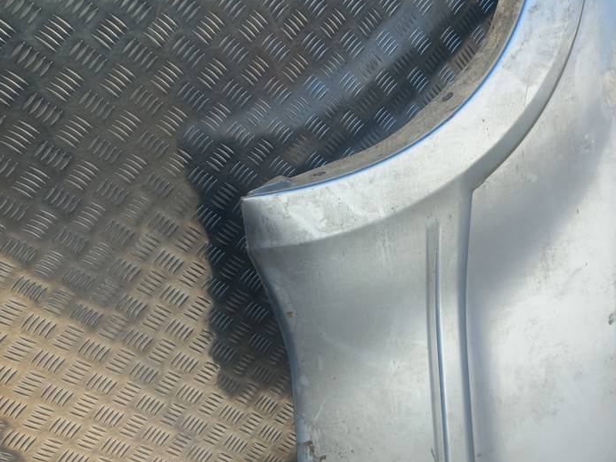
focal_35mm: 37
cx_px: 411
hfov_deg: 49.3
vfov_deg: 38.5
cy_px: 275
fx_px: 658
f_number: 1.8
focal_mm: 4.6
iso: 25
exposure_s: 1/111
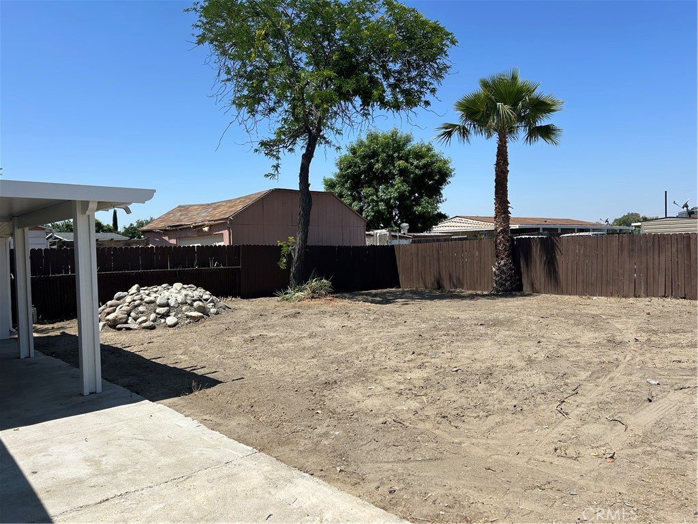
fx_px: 524
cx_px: 349
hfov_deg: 67.3
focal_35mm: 26
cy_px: 262
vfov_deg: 53.1
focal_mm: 5.7
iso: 50
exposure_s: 1/5076
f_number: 1.5
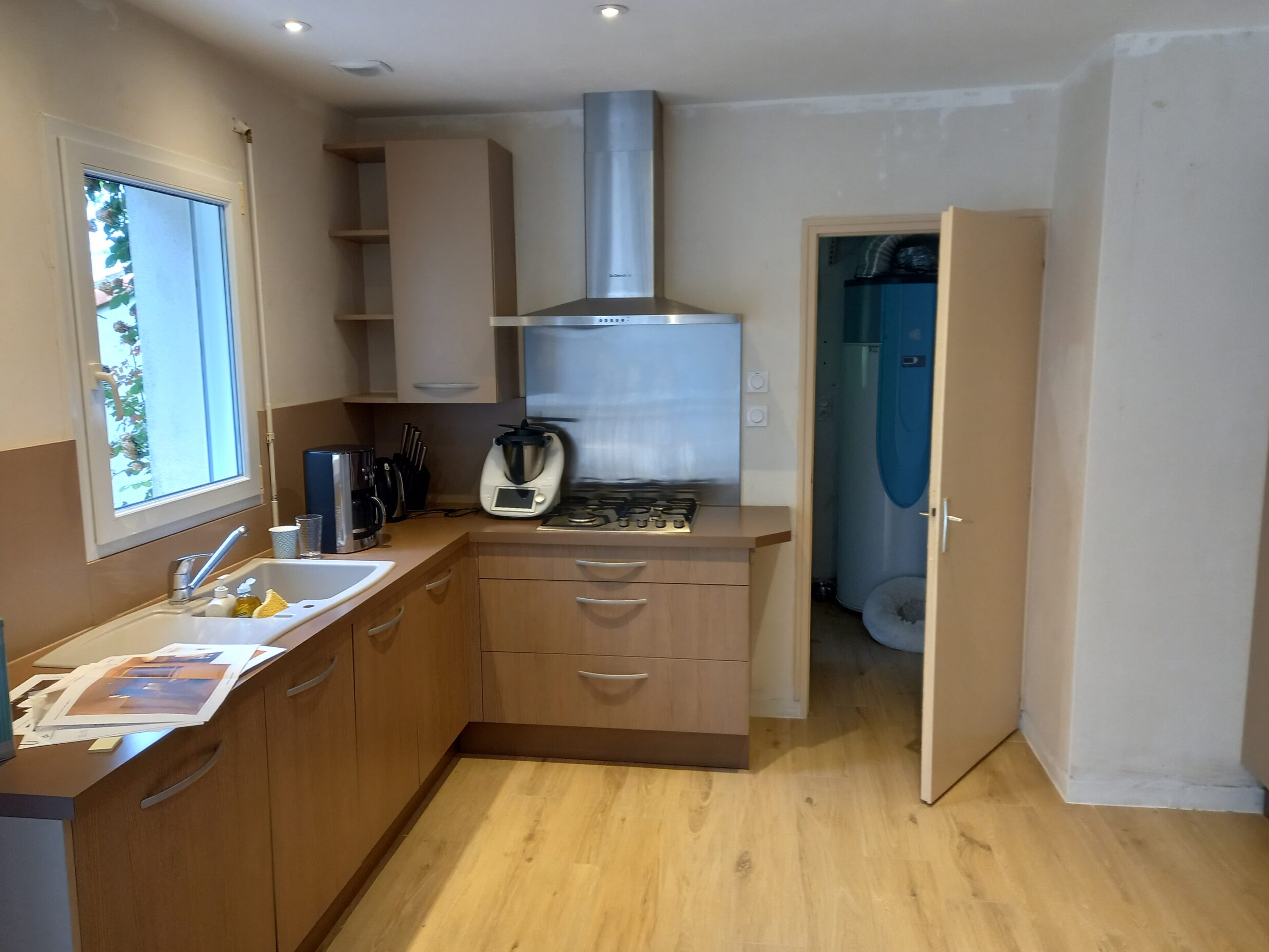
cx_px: 617
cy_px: 486
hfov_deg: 67.3
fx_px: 953
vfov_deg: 53.1
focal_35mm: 26
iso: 200
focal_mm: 4.6
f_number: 2
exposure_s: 1/50
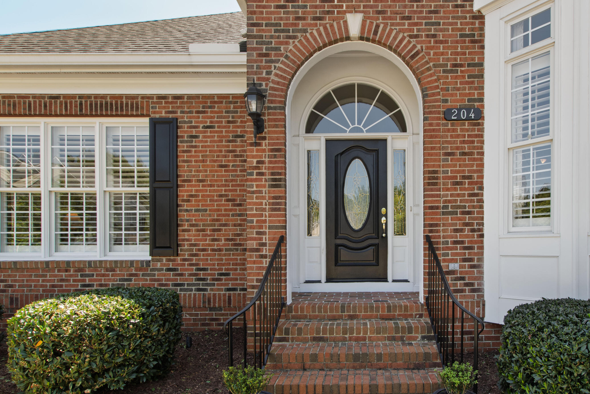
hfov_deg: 92.9
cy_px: 200
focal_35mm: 17
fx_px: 279
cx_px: 325
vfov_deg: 70.5
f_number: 8
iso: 250
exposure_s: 1/60
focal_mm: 10
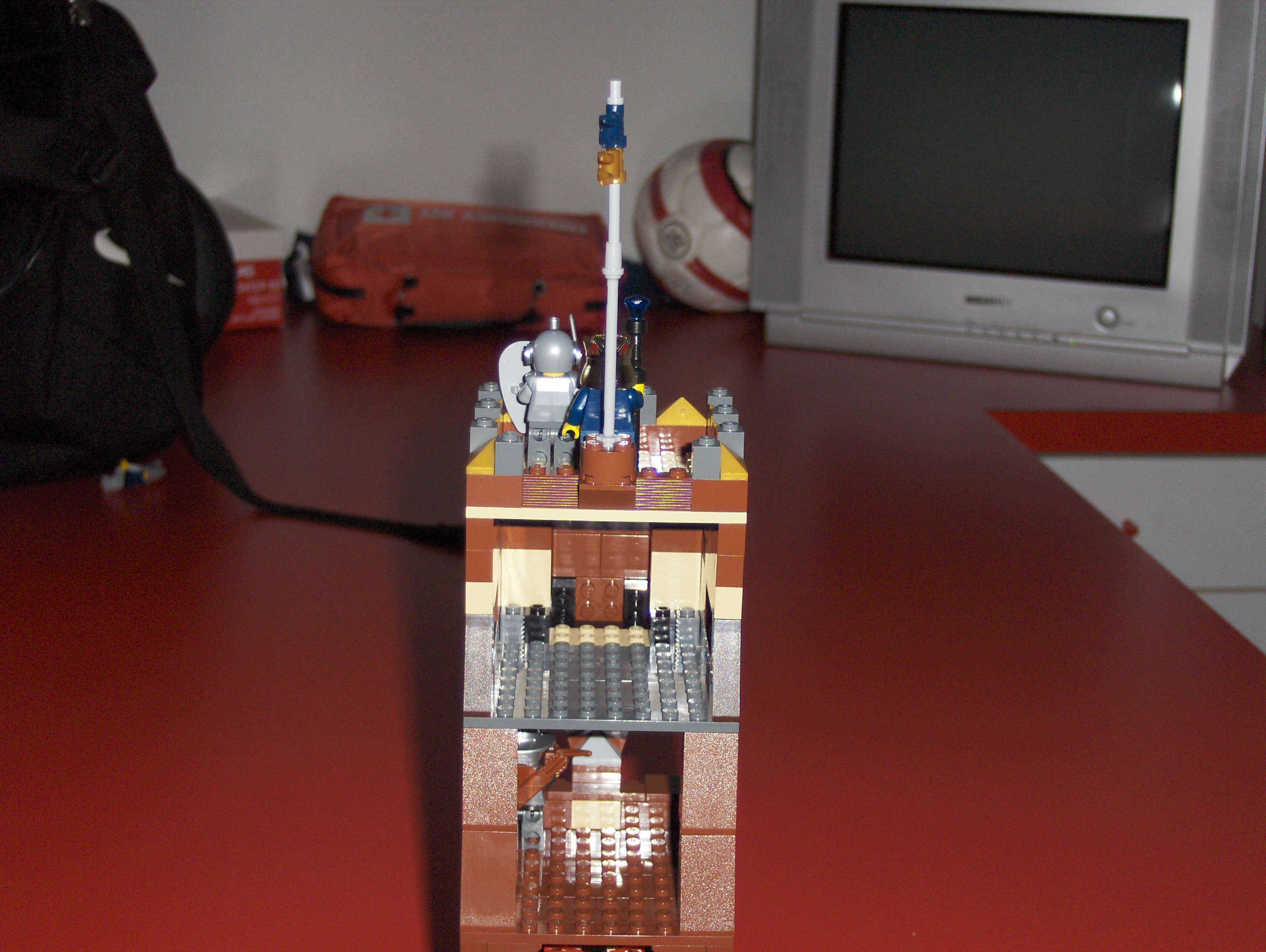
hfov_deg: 36.8
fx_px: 1904
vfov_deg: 28.1
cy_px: 476
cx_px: 633
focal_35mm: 52
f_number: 3.2
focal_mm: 11.3
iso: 100
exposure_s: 1/60
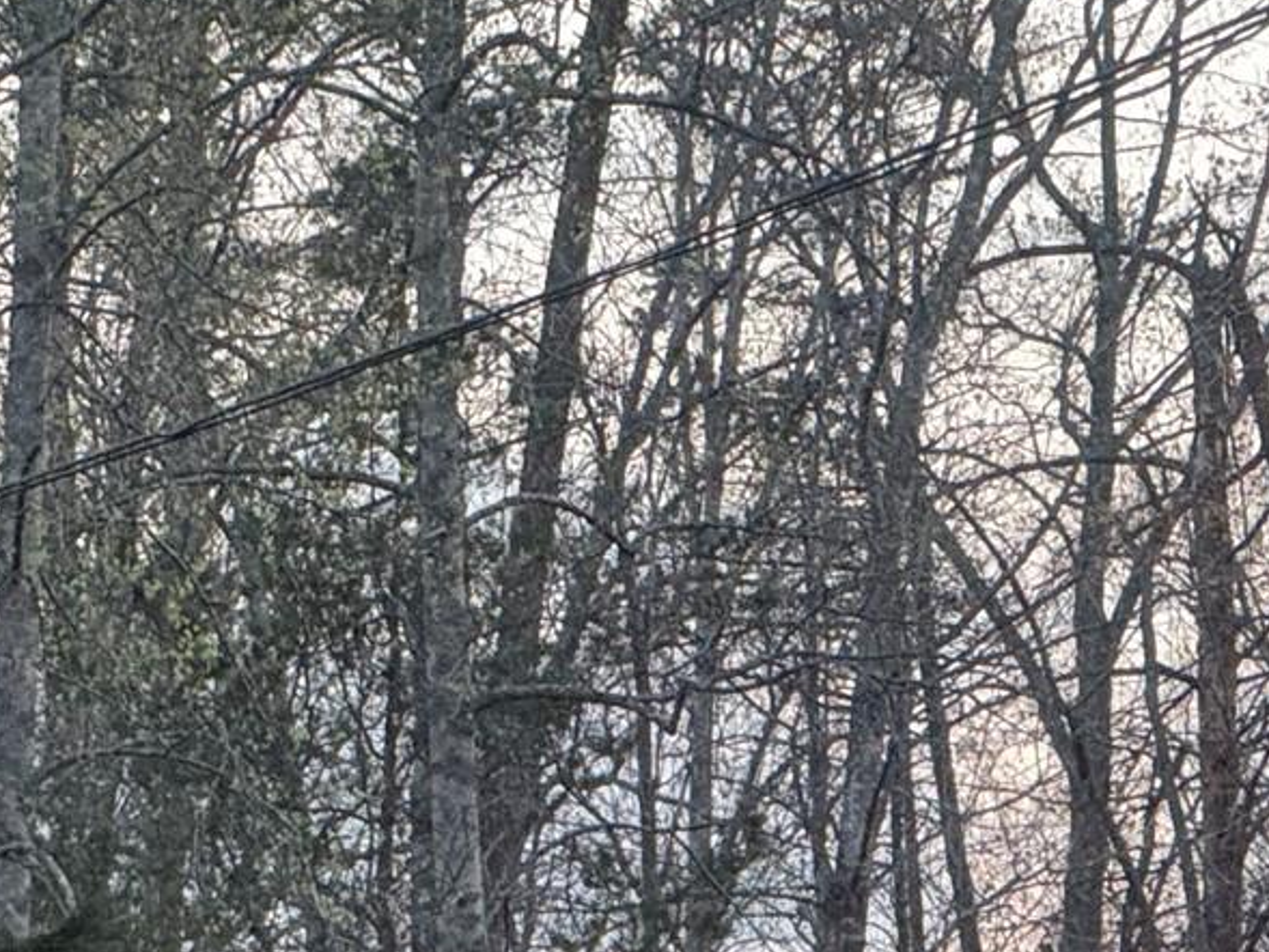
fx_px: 15290
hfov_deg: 4.7
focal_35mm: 417
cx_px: 1918
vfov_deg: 3.6
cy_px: 1245
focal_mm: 15.66
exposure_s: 1/60
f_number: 2.8
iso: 500
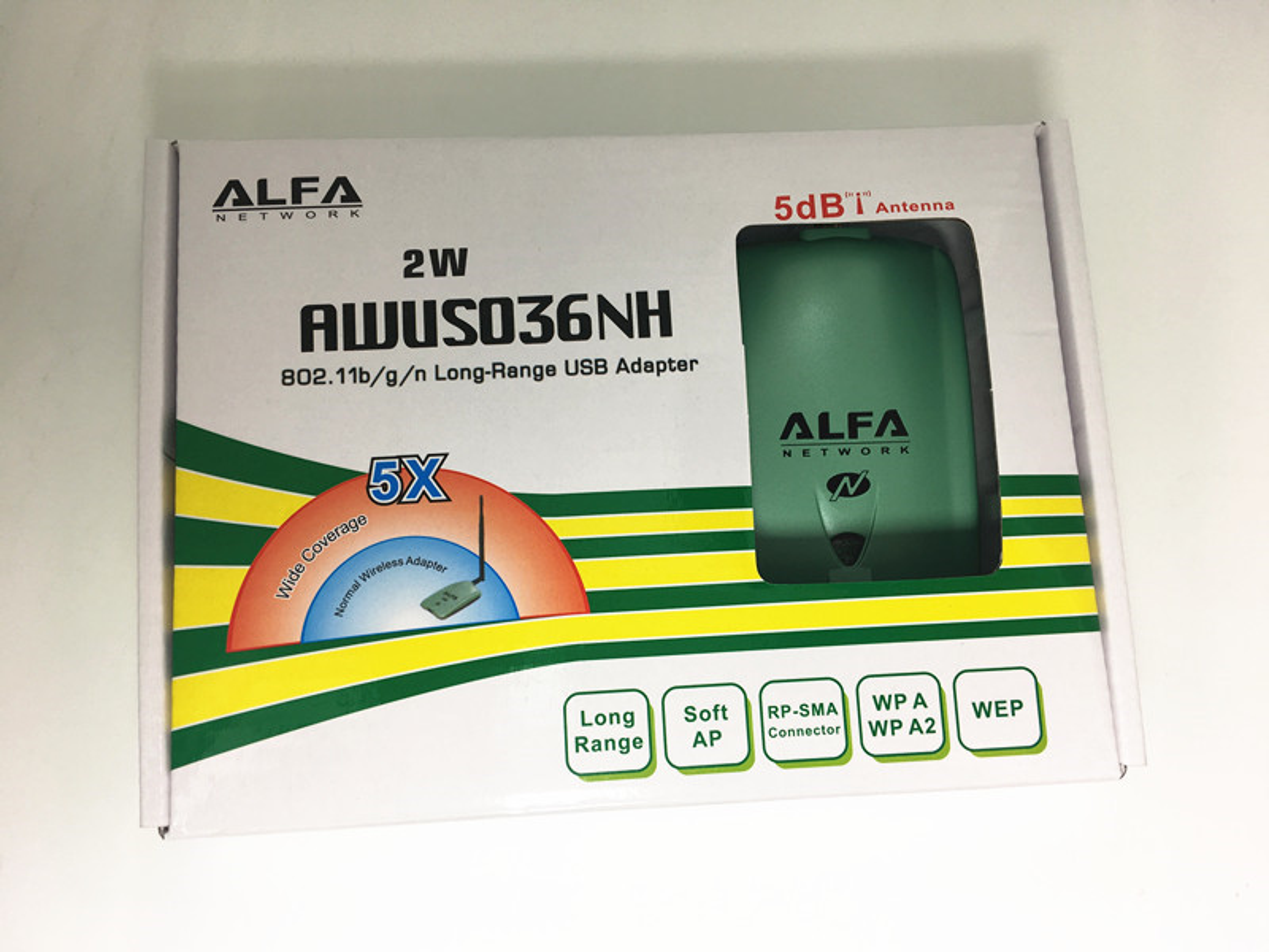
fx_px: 1063
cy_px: 476
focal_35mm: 29
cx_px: 634
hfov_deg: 61.7
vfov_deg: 48.2
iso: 32
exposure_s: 1/50
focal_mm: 4.15
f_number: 2.2
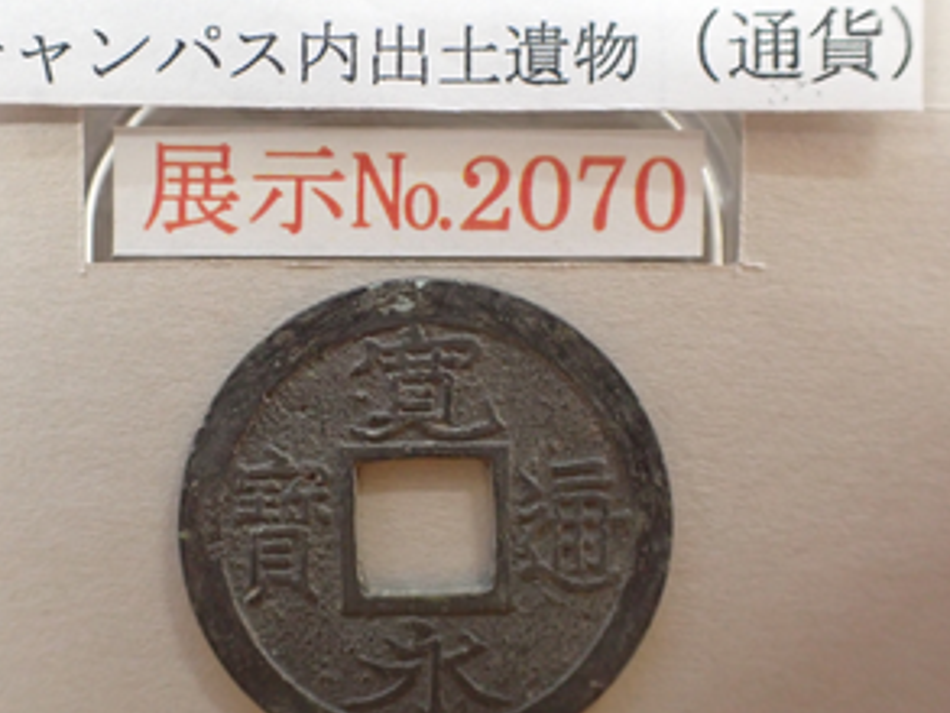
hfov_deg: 45.6
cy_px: 331
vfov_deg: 35.1
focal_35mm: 41
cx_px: 396
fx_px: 1126
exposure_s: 1/50
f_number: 2.3
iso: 800
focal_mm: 5.4
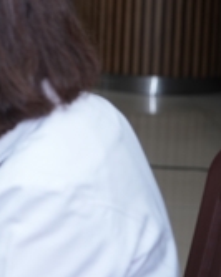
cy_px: 87
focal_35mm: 128
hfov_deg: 11.1
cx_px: -193
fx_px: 1049
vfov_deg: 15.0
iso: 500
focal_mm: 35
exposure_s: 1/250
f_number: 2.5
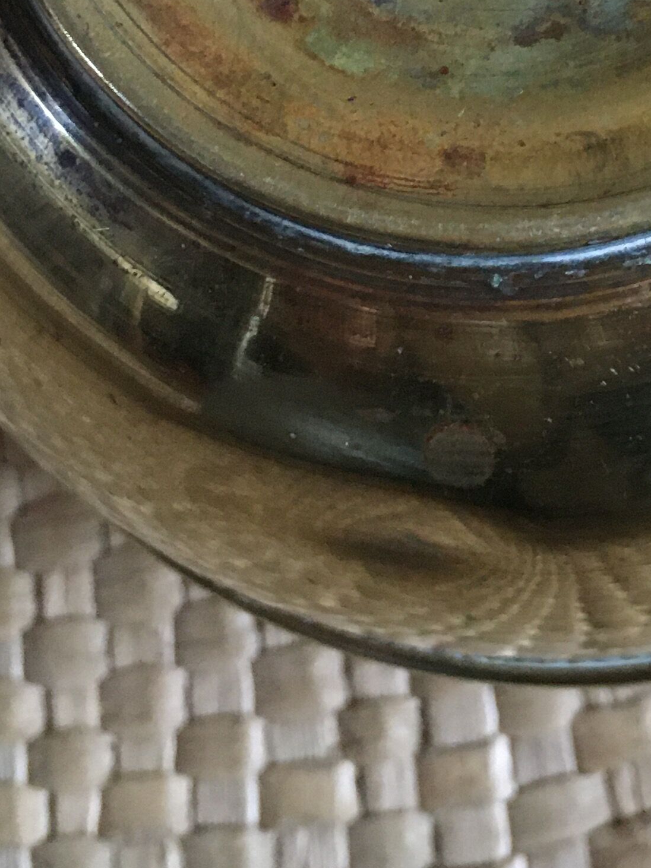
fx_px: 2007
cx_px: 555
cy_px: 15
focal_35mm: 80
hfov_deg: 18.2
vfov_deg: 23.5
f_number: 2.2
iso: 200
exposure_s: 1/17
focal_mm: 4.15
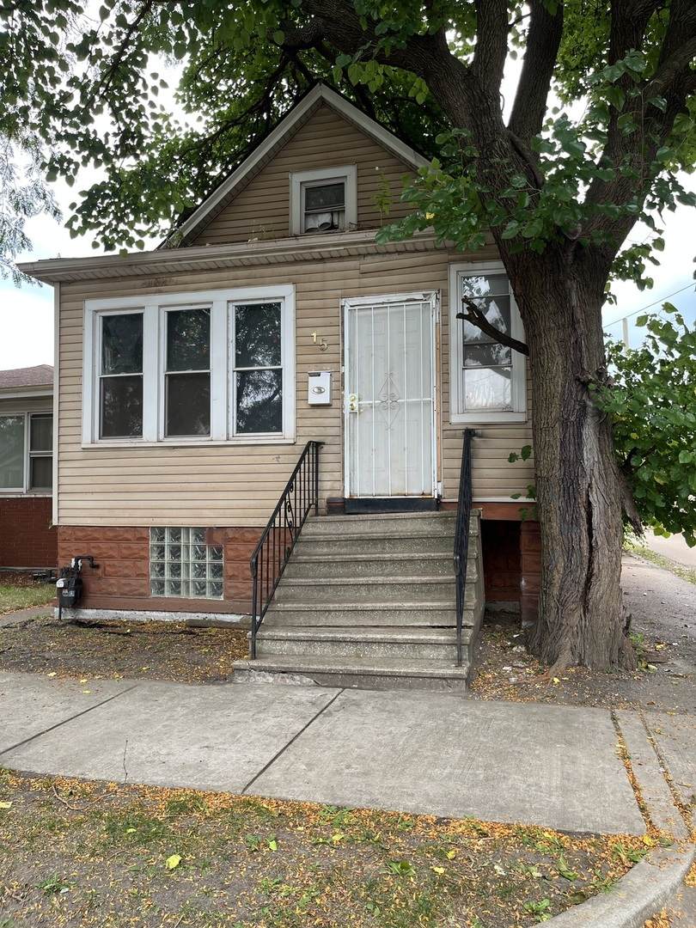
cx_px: 348
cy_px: 464
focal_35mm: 26
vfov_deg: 67.3
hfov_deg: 53.1
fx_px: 697
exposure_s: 1/192
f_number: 1.6
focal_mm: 5.1
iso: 40
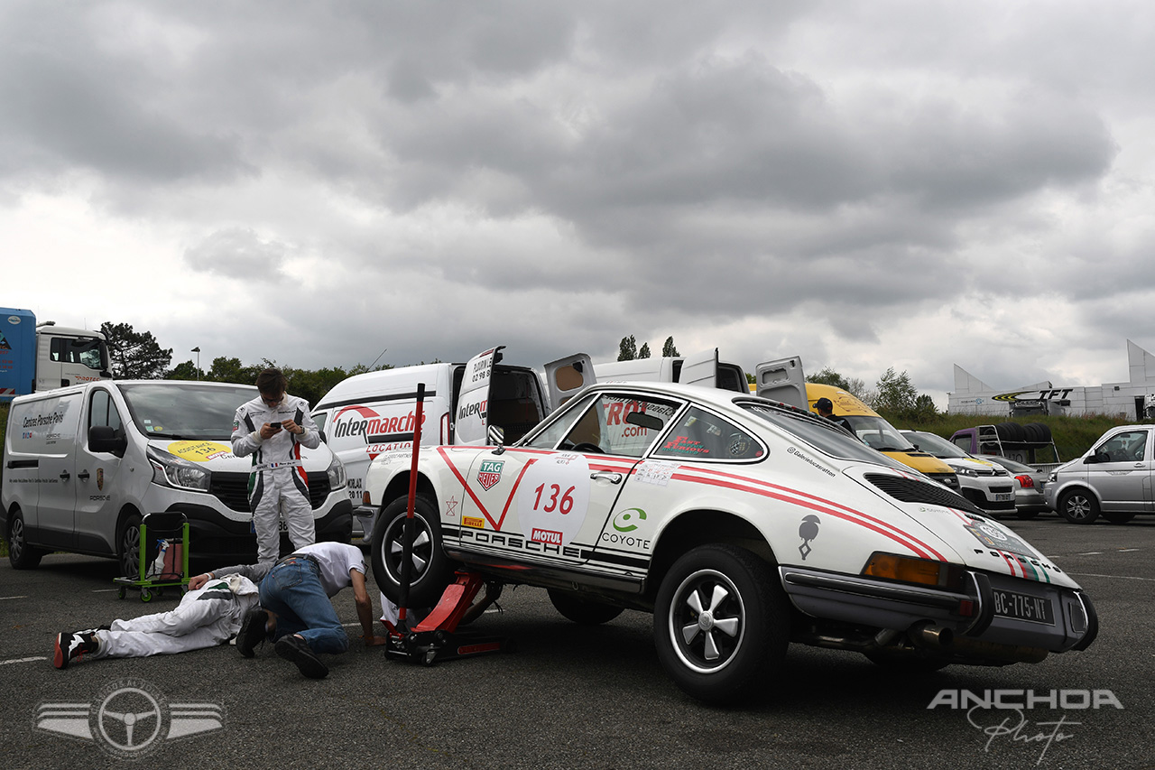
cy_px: 385
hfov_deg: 53.1
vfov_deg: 36.9
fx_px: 1155
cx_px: 578
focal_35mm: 36
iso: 100
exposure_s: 1/400
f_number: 10
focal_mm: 24
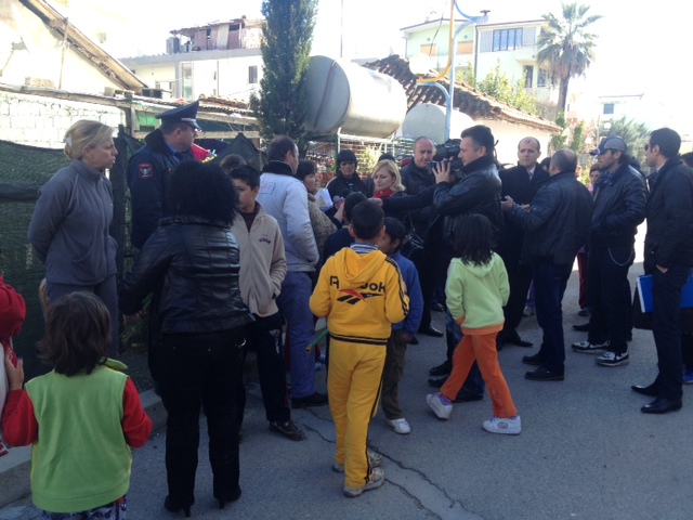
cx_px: 346
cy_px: 260
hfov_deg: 52.6
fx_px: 701
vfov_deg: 40.7
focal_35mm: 35
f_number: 2.4
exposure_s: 1/236
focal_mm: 4.28
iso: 50
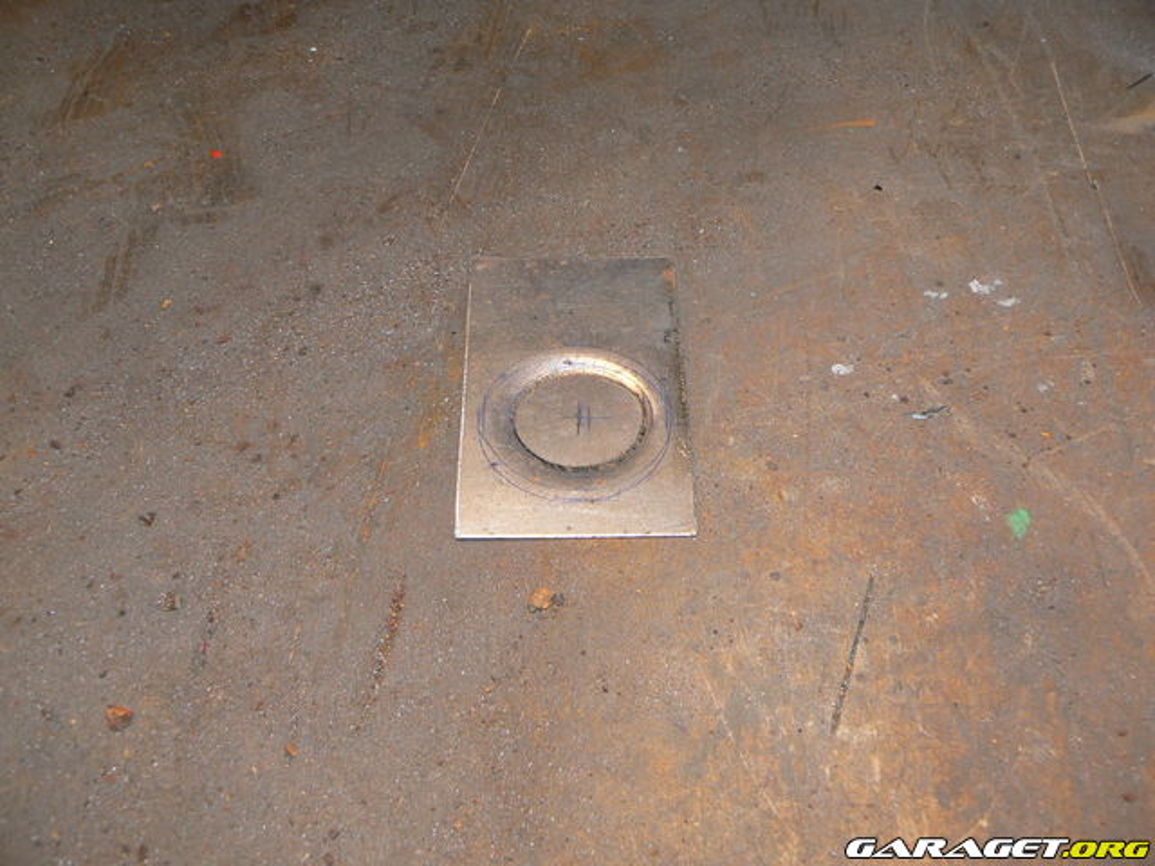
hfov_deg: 51.4
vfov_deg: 39.7
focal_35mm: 36
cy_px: 433
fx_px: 1201
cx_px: 578
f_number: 2.8
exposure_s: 1/30
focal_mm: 6
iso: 100
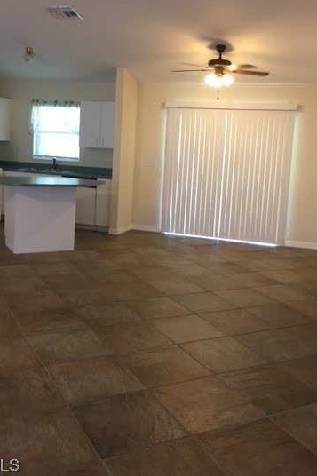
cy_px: 196
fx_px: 476
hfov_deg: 36.8
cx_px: 141
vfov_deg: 52.9
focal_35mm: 36
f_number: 2.2
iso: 100
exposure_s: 1/30
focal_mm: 4.15
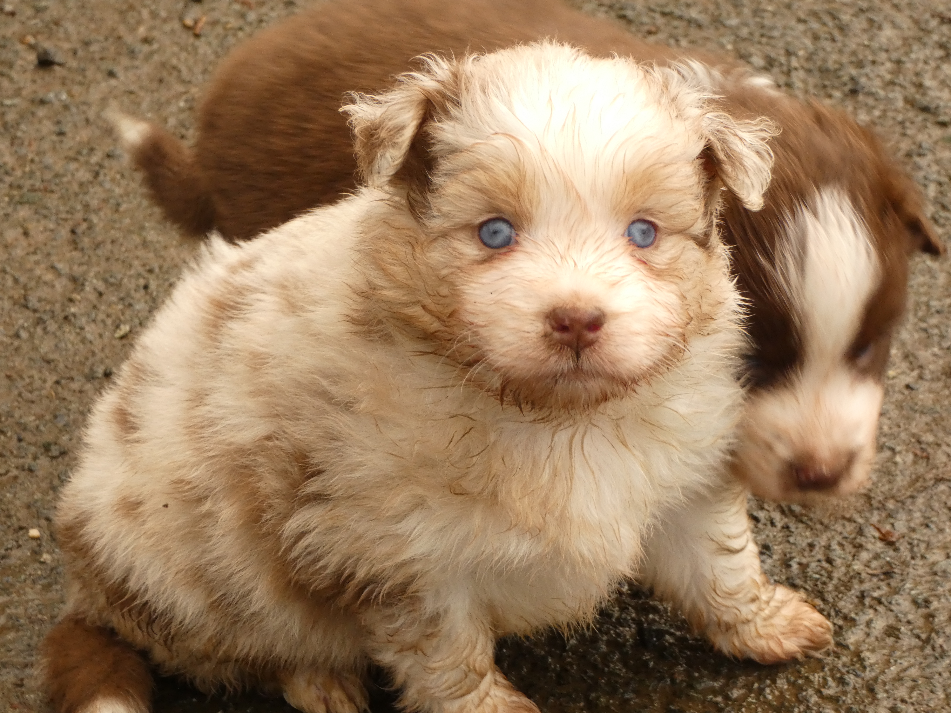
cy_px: 356
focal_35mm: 112
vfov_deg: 13.2
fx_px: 3077
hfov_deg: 17.6
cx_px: 476
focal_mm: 20.1
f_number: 5
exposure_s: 1/80
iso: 400
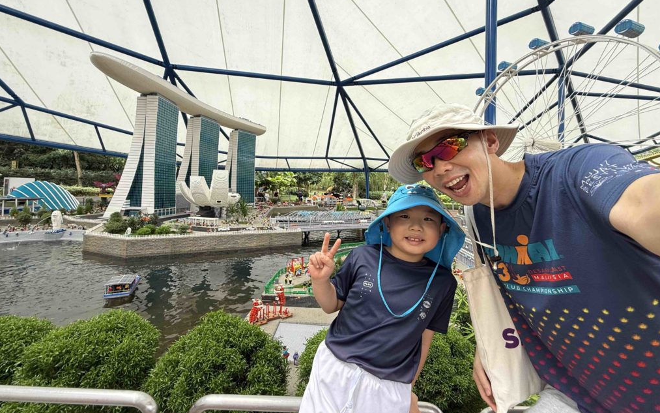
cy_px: 181
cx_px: 332
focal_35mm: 15
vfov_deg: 74.5
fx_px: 270
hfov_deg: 101.5
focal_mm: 2.22
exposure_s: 1/236
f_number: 2.2
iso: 50
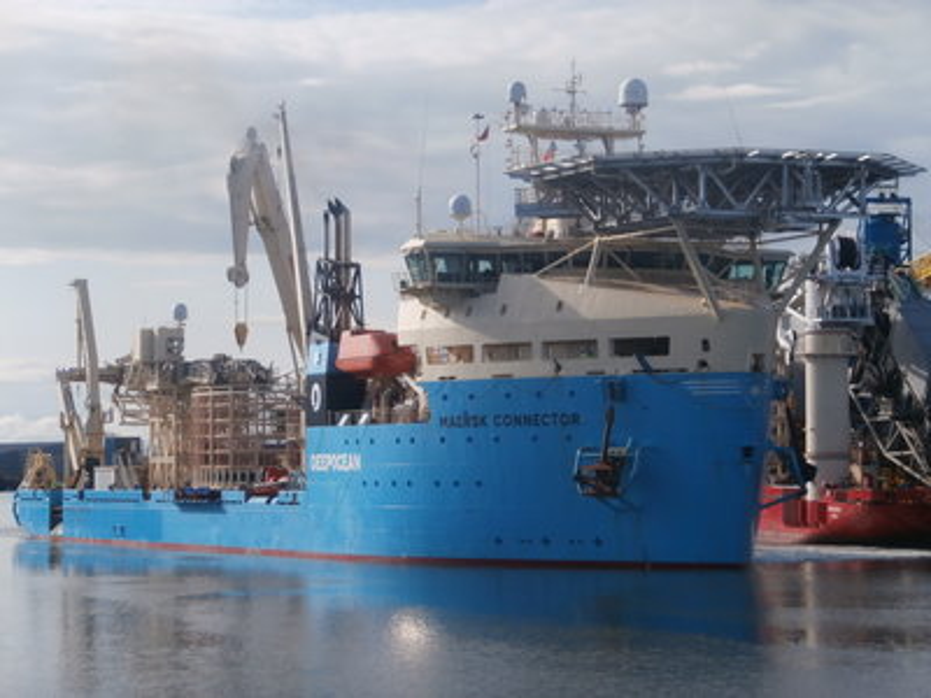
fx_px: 2958
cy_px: 349
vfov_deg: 13.5
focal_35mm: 110
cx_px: 466
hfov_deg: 17.9
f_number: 5.4
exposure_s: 1/640
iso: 100
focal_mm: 19.54
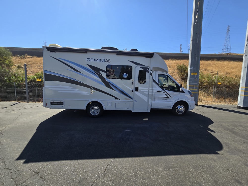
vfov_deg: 89.9
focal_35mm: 13
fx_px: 93
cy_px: 93
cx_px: 124
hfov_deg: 106.2
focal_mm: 2.2
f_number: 2.2
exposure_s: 1/2000
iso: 64
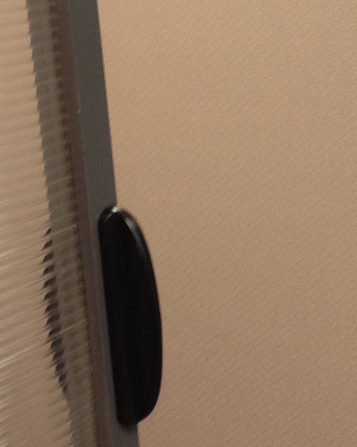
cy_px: 69
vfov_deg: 16.3
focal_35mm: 117
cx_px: 548
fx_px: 1546
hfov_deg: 12.5
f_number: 2.4
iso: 100
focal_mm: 4.12
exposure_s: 1/20
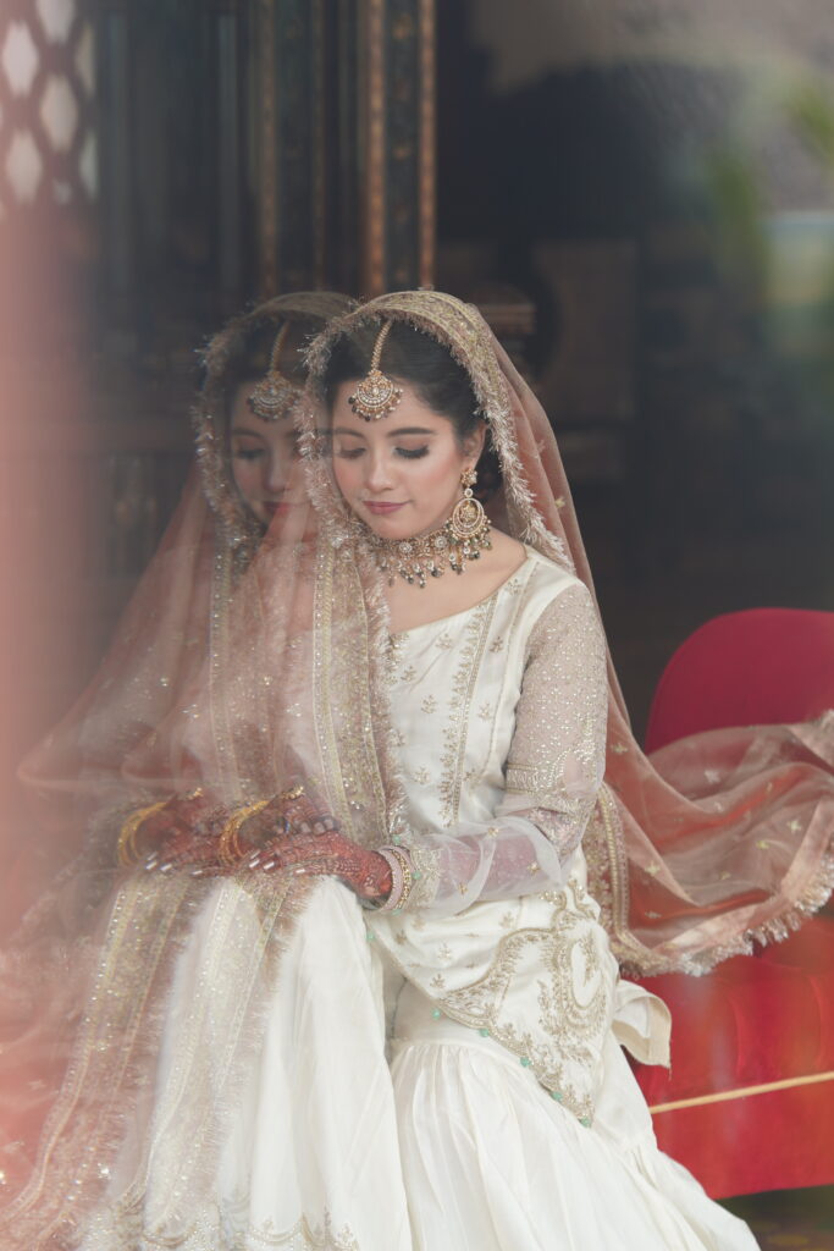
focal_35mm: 127
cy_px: 626
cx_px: 417
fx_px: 4411
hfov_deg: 10.8
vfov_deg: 16.1
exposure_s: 1/160
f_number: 2.2
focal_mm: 85
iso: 160
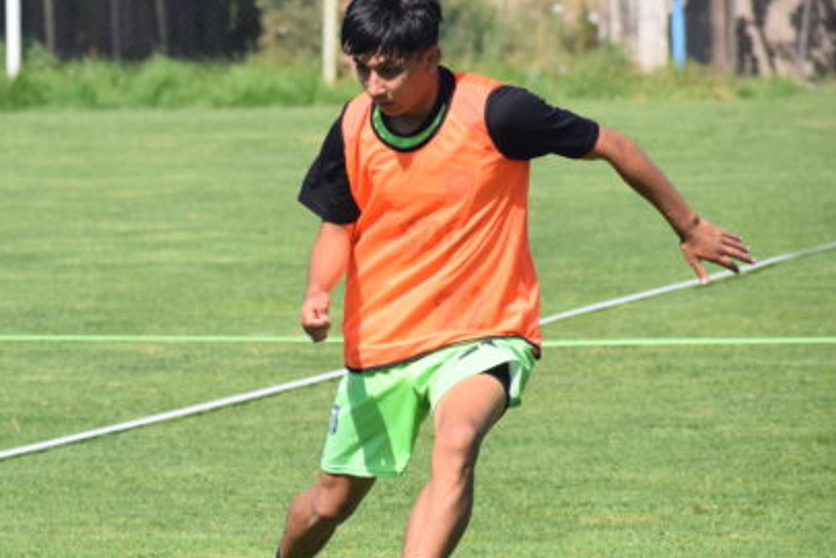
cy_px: 350
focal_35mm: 411
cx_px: 64
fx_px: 9546
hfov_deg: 5.0
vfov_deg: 3.3
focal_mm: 145
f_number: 7.1
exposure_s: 1/1600
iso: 400
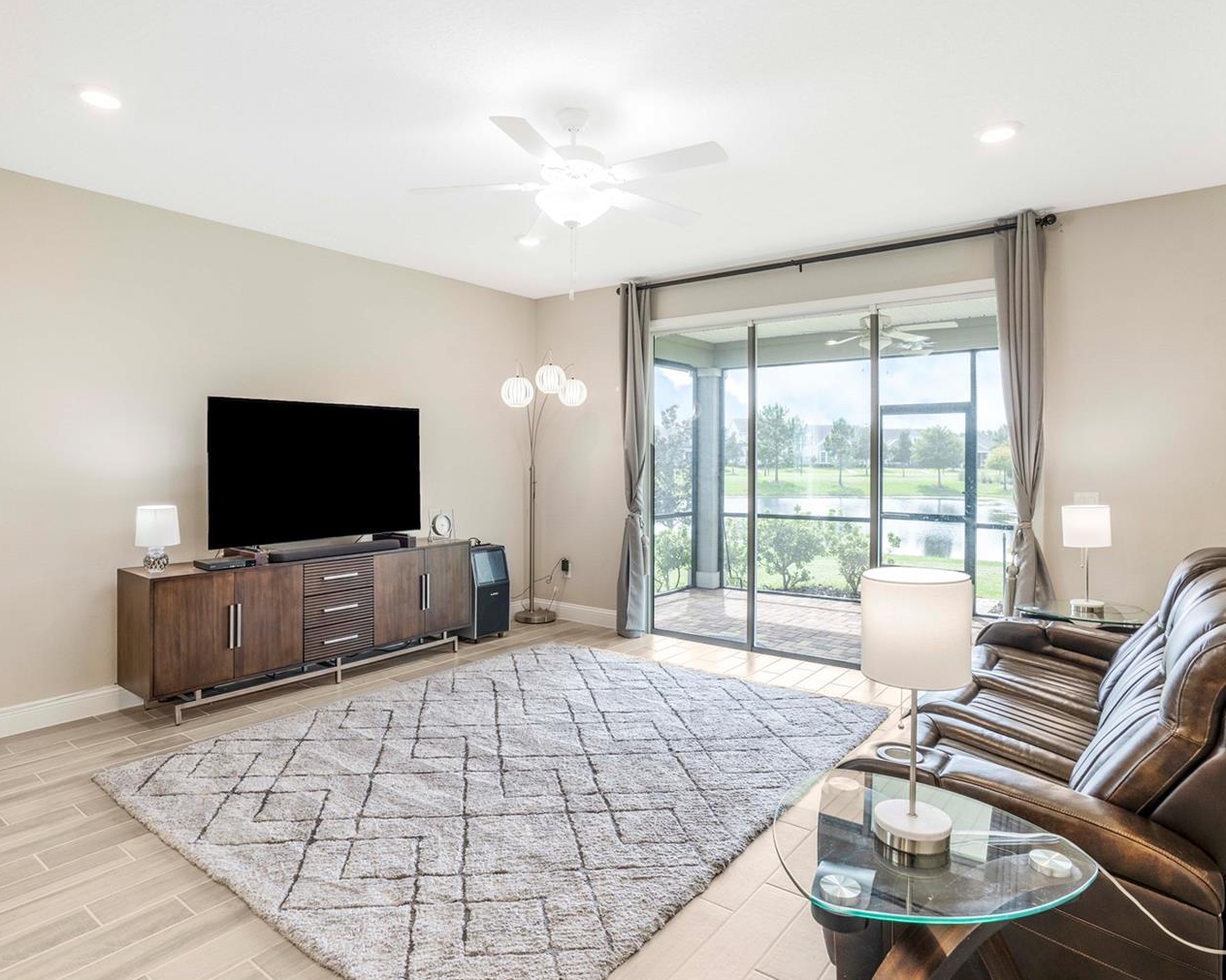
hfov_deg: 83.3
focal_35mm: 19
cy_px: 487
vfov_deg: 70.8
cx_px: 599
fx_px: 689
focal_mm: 16
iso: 250
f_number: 9
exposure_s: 1/15
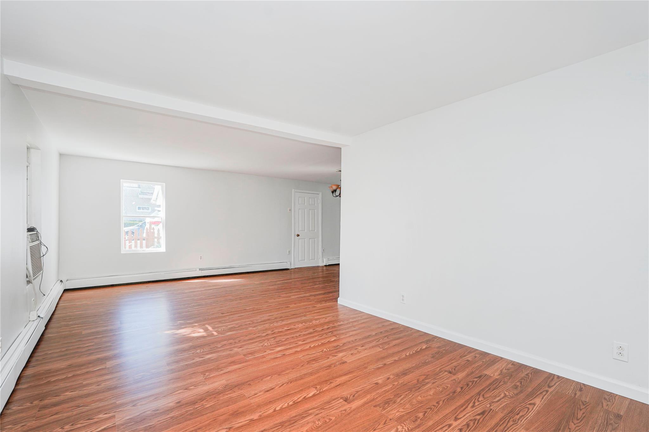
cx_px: 324
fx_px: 288
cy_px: 216
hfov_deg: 96.7
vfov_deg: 73.7
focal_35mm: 16
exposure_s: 1/60
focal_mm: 16
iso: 100
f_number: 5.6
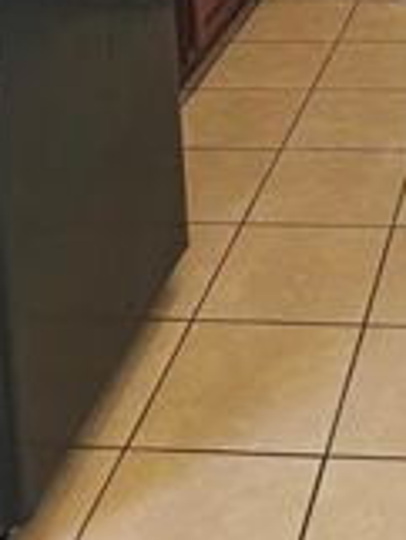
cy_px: -282
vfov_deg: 21.3
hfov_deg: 18.5
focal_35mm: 76
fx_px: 1187
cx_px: 468
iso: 200
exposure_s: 1/120
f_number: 1.7
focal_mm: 6.3
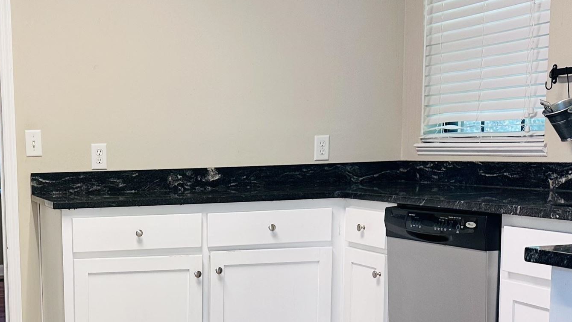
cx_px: 85
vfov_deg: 19.7
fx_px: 910
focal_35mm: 60
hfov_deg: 33.5
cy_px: 278
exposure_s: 1/60
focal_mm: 6.86
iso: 125
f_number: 1.78
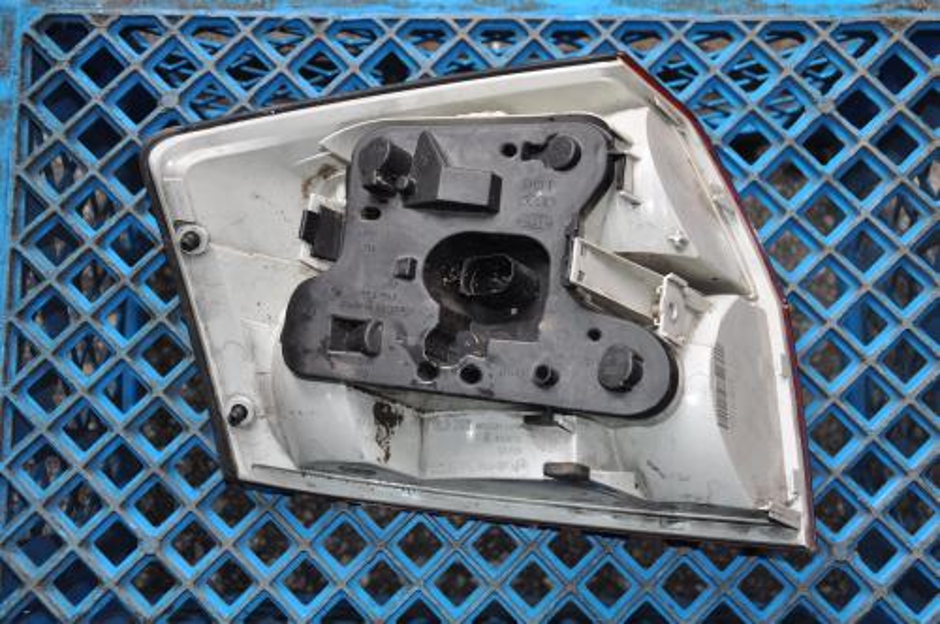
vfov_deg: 29.8
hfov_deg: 43.7
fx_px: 1173
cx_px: 470
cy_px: 312
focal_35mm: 45
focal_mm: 30
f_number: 4.2
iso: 720
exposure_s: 1/60
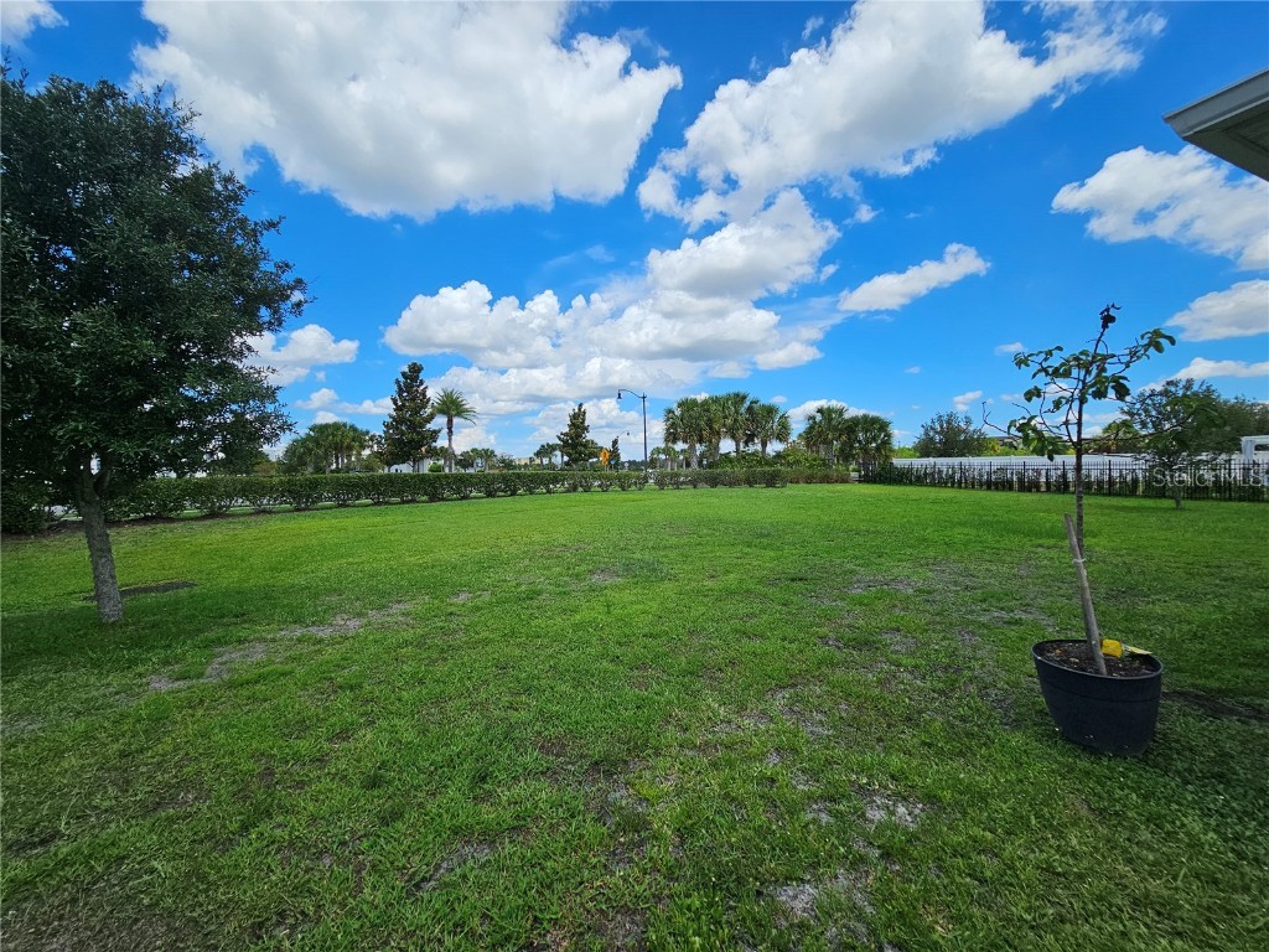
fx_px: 477
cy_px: 476
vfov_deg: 89.9
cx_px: 634
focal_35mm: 13
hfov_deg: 106.2
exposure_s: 1/3092
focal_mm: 2.2
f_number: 2.2
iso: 50
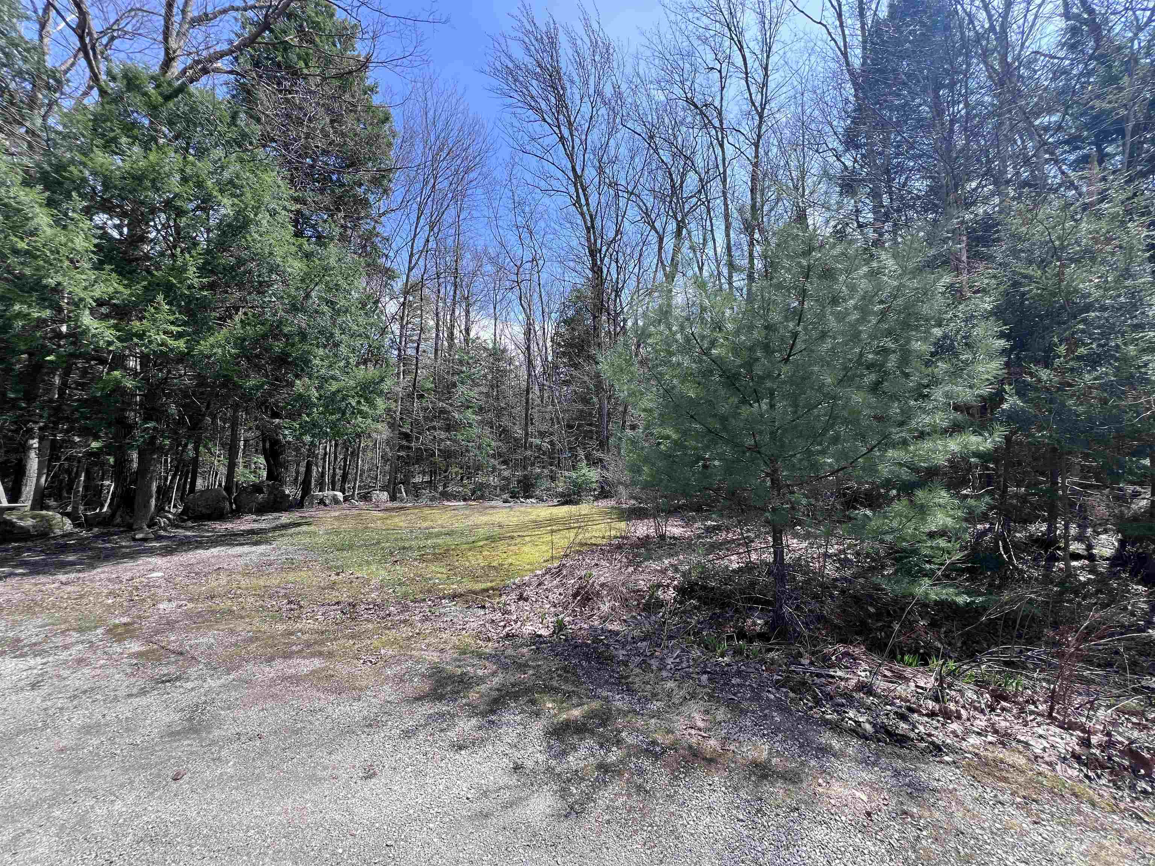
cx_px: 578
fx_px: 434
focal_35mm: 13
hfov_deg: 106.2
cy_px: 433
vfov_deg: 89.9
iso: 32
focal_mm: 1.57
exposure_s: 1/501
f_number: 1.8
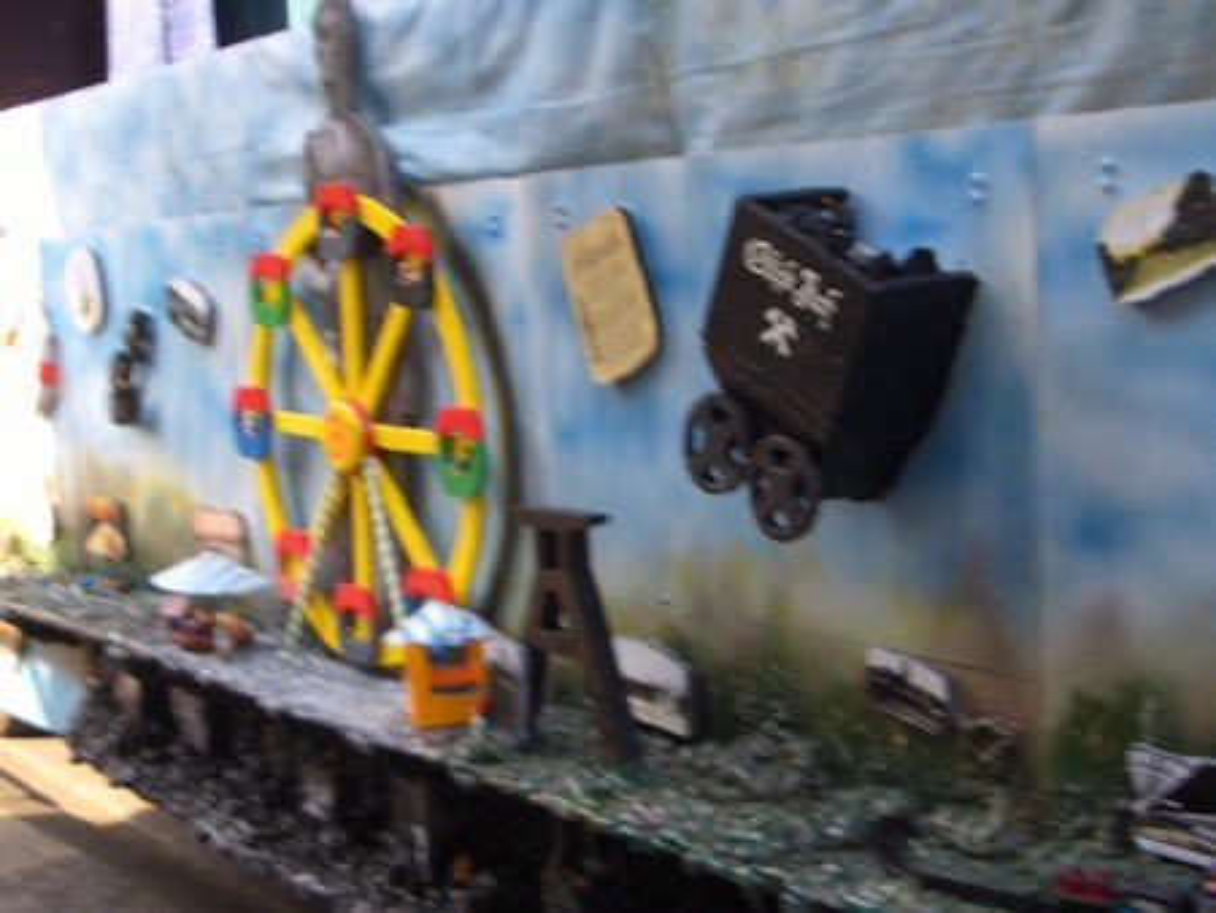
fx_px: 1722
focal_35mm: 49
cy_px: 456
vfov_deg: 29.7
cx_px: 608
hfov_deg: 38.9
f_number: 3.1
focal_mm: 8.2
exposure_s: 1/80
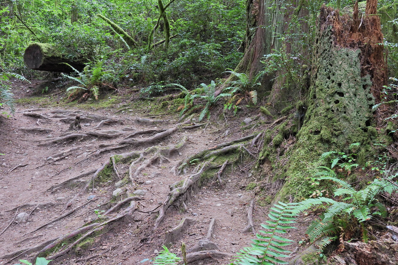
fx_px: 586
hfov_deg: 37.5
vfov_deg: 25.5
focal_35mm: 53
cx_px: 202
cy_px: 133
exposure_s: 1/30
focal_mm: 8.9
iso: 140
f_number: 3.5
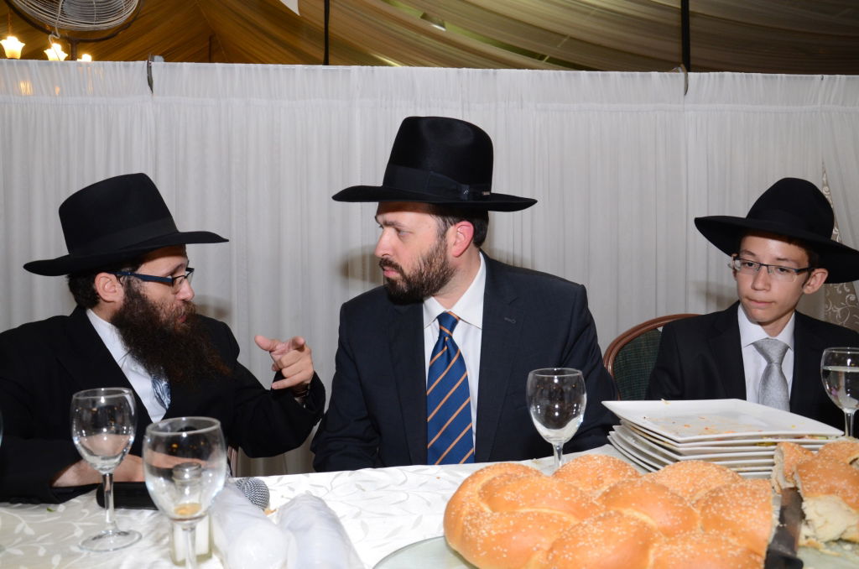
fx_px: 750
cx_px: 430
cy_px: 284
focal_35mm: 32
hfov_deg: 59.6
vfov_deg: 41.5
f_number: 5.6
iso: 800
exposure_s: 1/125
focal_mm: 21
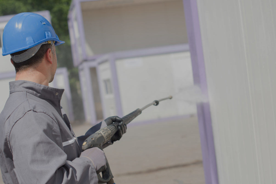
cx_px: 121
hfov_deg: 31.4
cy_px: 111
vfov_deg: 21.2
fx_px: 491
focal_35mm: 64
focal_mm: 50
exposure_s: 1/800
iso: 64
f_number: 3.5
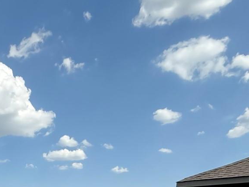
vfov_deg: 21.8
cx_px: -43
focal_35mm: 50
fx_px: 360
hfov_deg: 32.2
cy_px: 312
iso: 50
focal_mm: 2.22
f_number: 2.2
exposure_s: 1/955
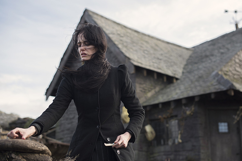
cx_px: 126
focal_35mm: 52
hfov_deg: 38.2
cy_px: 79
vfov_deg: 26.0
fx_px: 349
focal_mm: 50
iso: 125
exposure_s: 1/640
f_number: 2.8
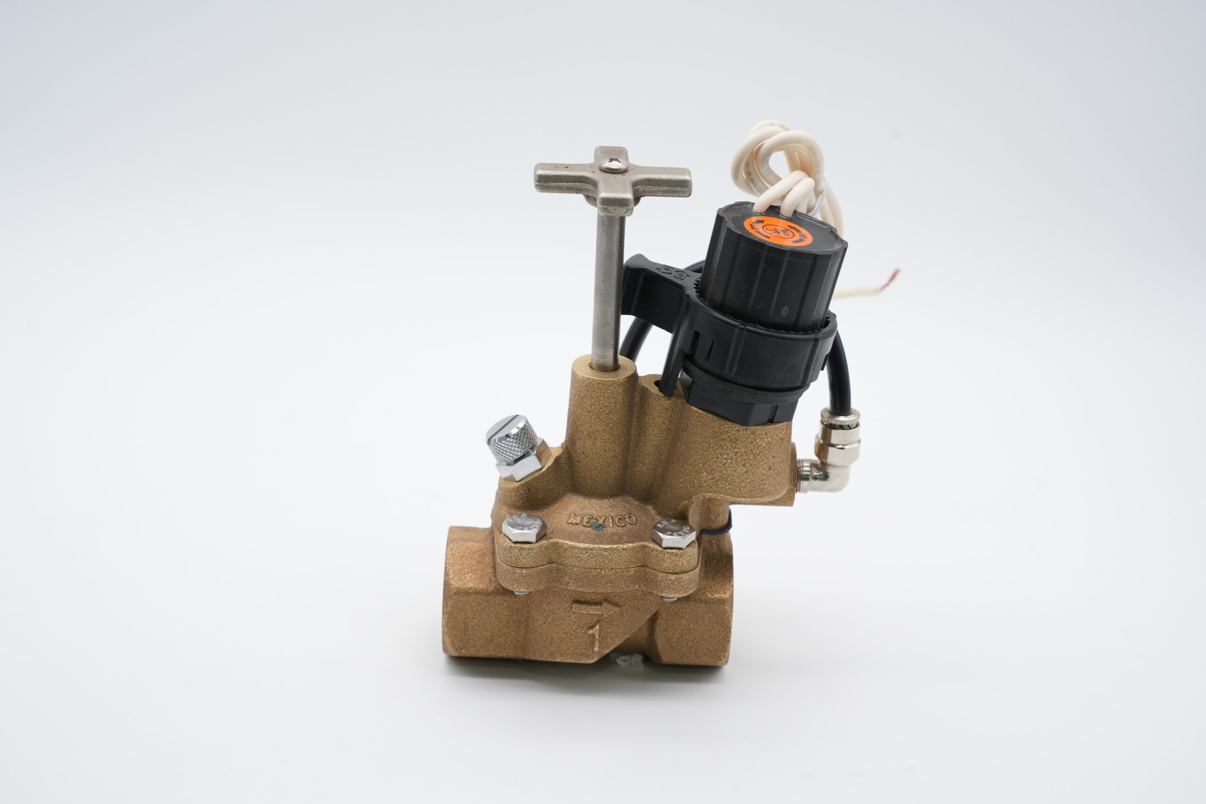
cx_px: 603
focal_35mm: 61
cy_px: 402
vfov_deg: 22.3
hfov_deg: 33.0
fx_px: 2037
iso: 1000
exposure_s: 1/250
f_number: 9
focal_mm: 60.8
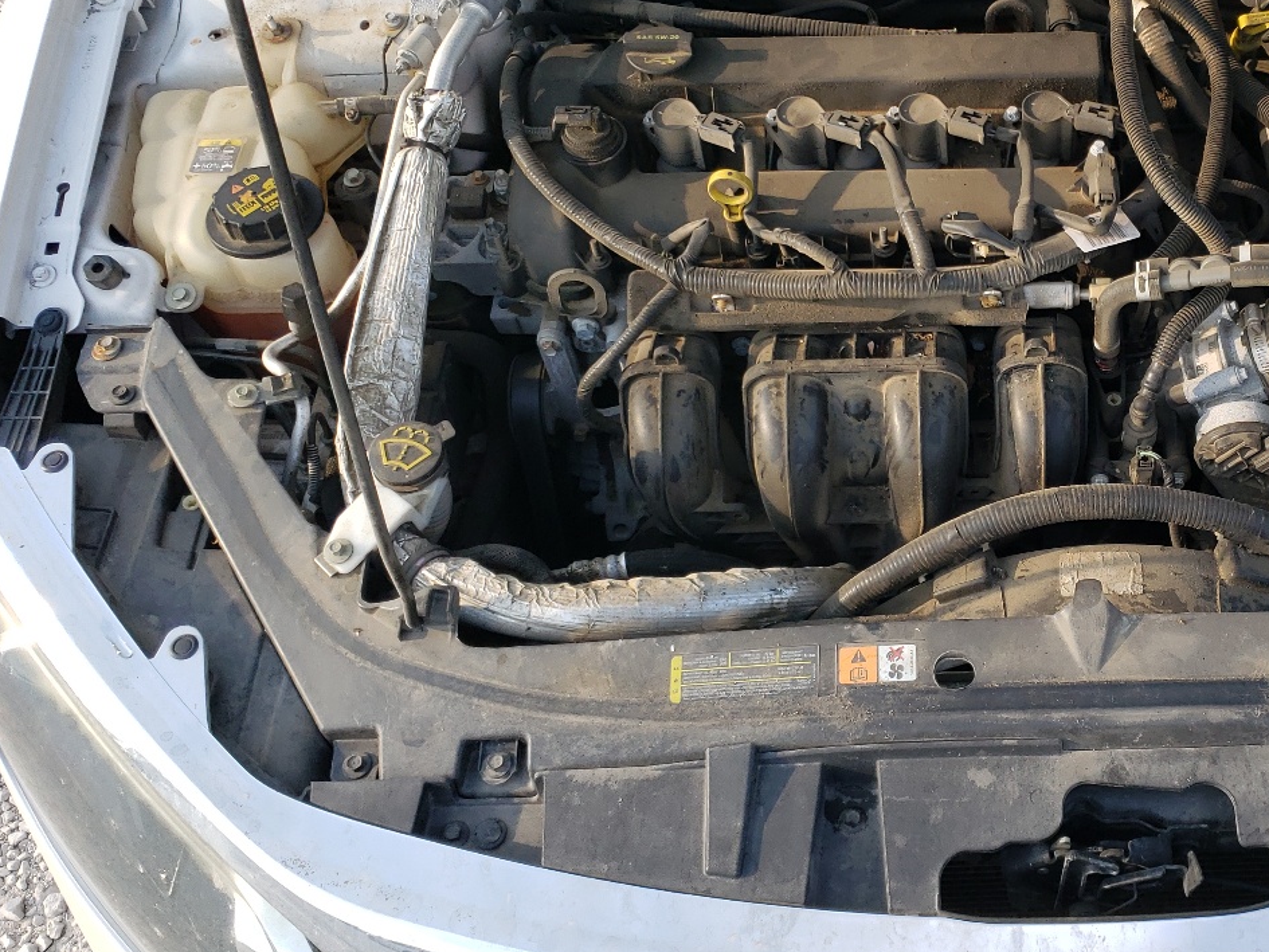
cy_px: 397
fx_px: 1613
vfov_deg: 32.8
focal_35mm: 44
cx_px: 1004
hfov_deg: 41.2
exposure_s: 1/769
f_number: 1.5
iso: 50
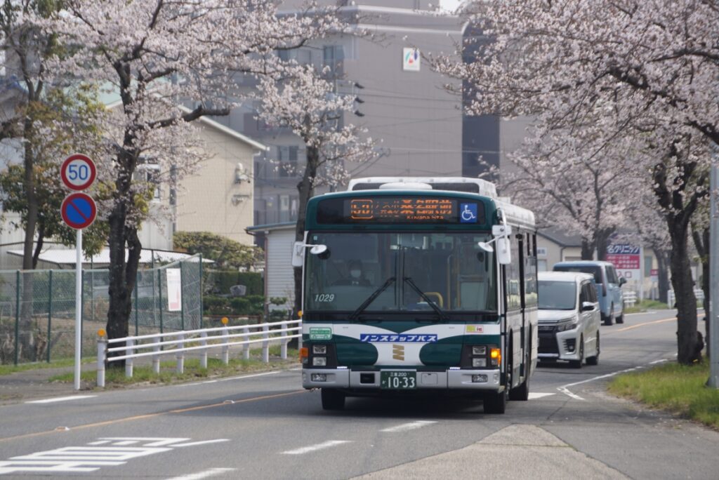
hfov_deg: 10.5
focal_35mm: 195
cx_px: 360
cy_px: 240
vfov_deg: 7.1
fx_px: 3897
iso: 100
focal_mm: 130
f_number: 7.1
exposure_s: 1/320
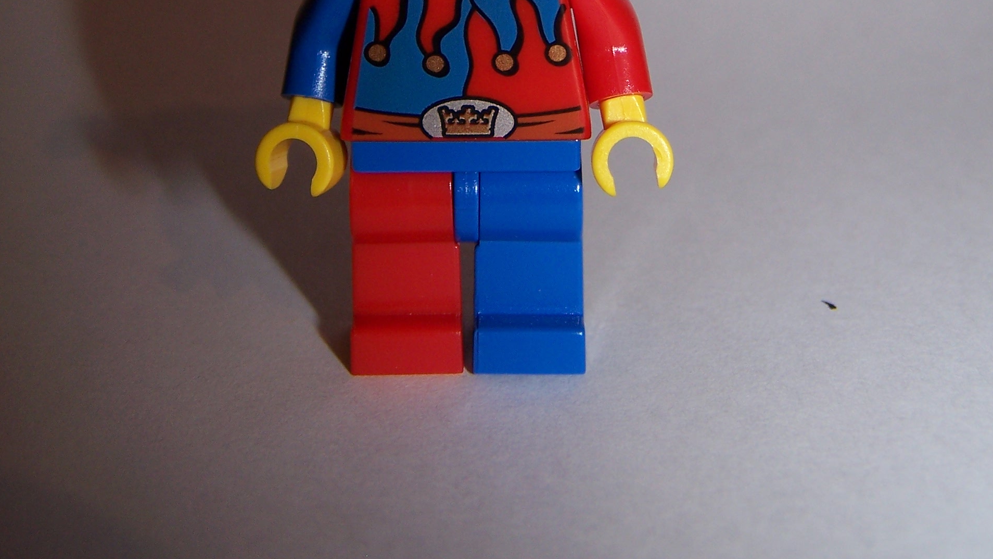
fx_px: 1975
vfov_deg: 15.7
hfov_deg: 28.2
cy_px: -47
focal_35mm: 75
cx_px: 500
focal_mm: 8.5
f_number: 3
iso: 80
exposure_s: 1/60
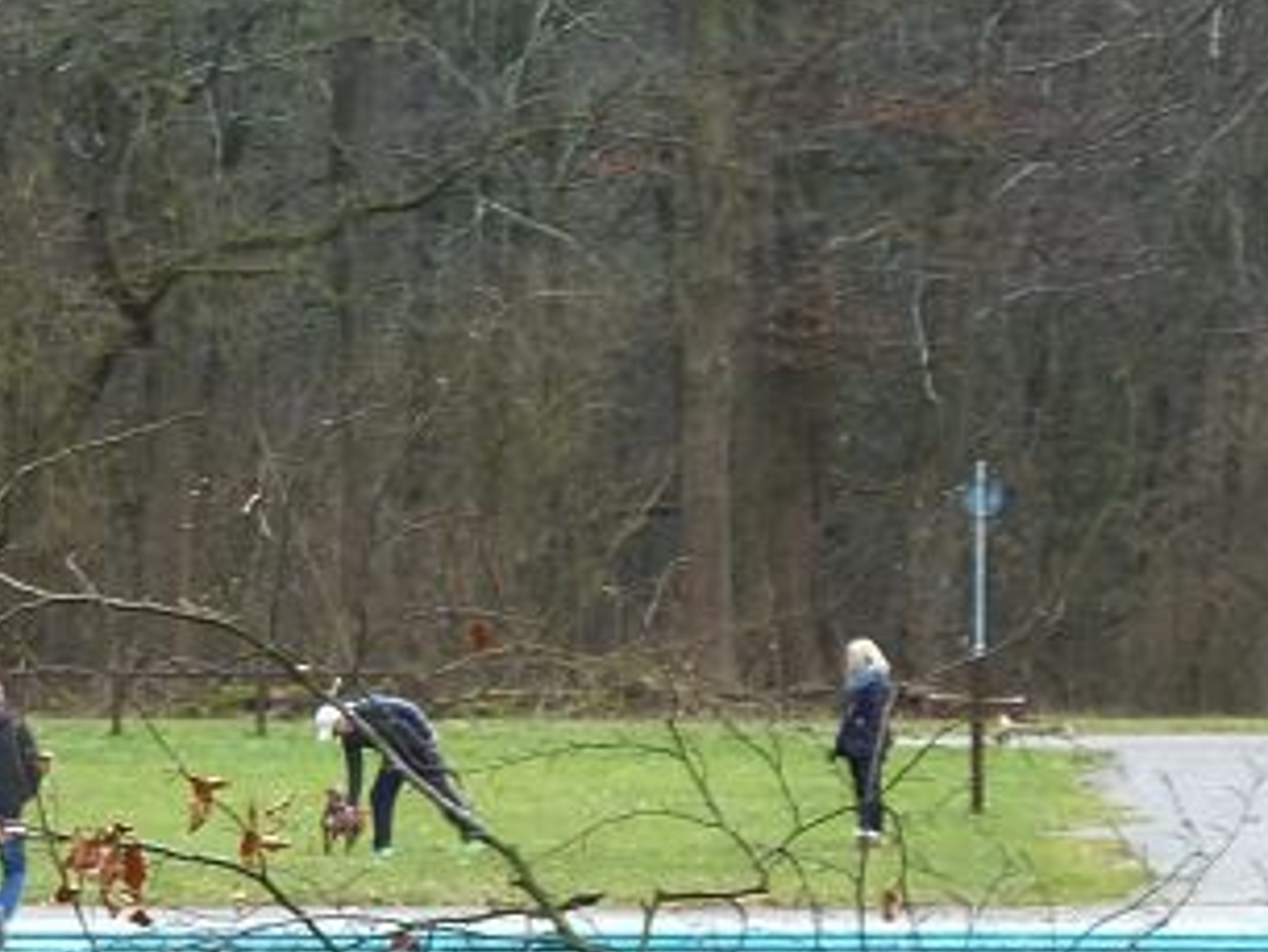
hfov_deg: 3.7
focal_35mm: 531
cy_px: 640
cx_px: 37
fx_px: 19458
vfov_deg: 2.8
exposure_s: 1/50
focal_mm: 25.9
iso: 100
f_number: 4.5
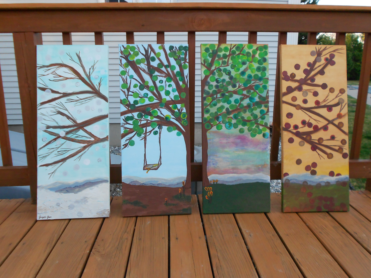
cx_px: 186
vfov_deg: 48.2
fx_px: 311
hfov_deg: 61.7
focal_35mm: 29
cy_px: 139
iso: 160
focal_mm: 5.1
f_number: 3.4
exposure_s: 1/125
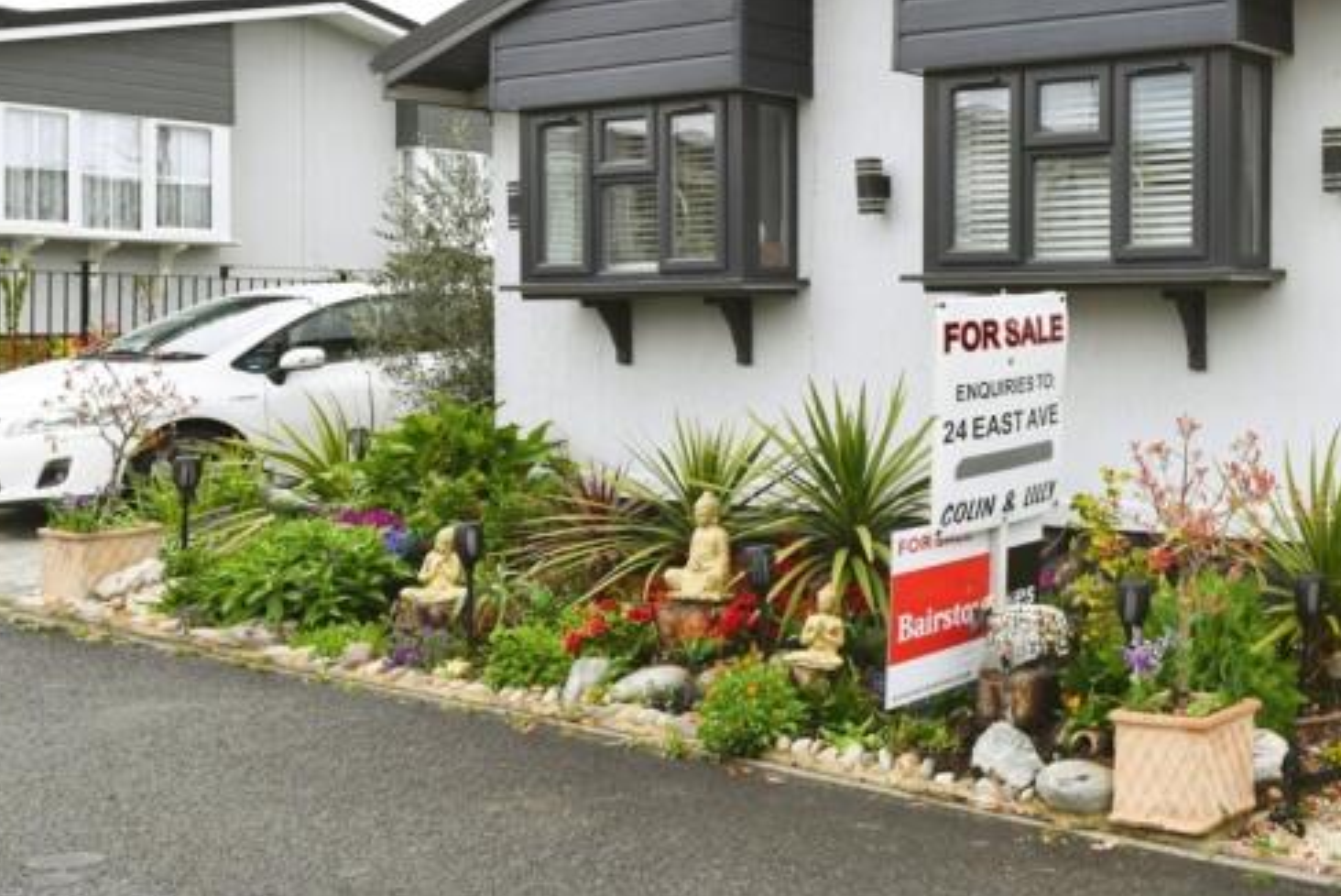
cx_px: 1363
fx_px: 1565
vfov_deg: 31.9
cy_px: 390
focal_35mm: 42
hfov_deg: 40.2
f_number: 8
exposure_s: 1/1000
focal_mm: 20
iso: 1000
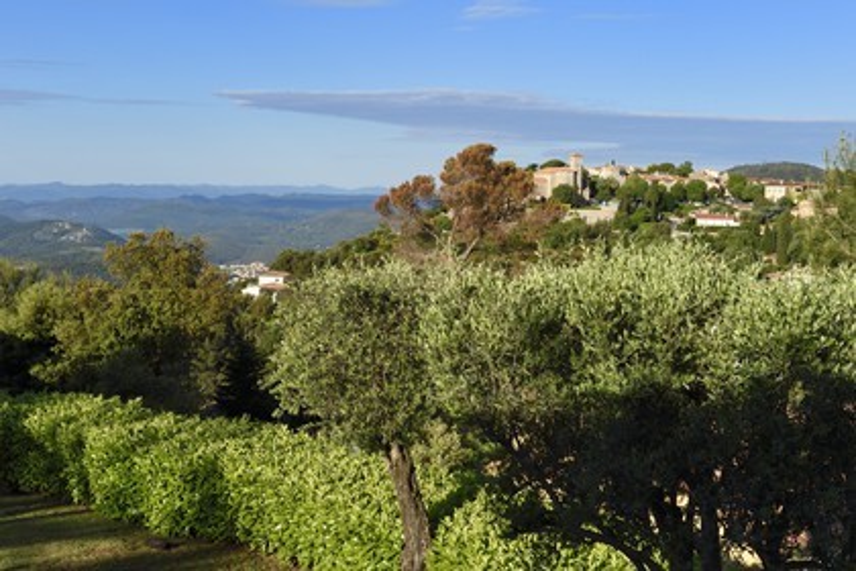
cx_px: 428
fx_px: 1141
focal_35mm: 48
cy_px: 286
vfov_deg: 28.1
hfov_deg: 41.1
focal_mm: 48
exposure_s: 1/160
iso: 200
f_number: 14
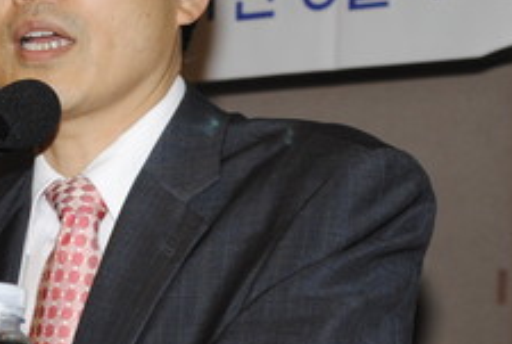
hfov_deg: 8.0
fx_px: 3656
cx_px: 89
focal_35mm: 257
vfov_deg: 5.4
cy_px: 238
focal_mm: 55
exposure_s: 1/60
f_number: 5.6
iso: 200
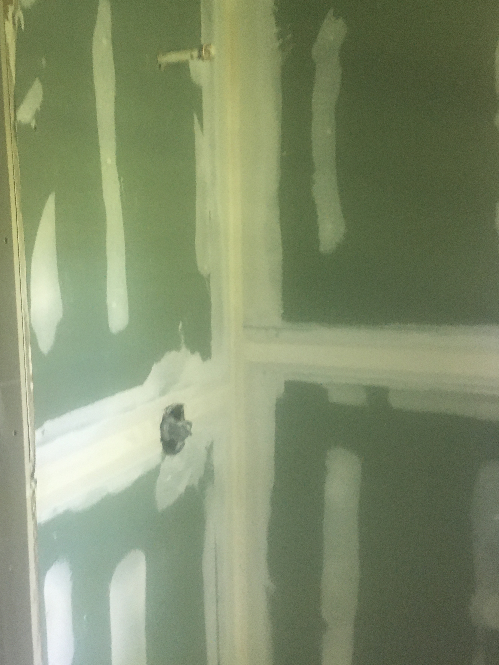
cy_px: 328
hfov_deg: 42.9
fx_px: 634
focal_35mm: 33
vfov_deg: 55.4
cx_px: 220
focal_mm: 4.15
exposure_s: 1/17
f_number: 2.2
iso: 200
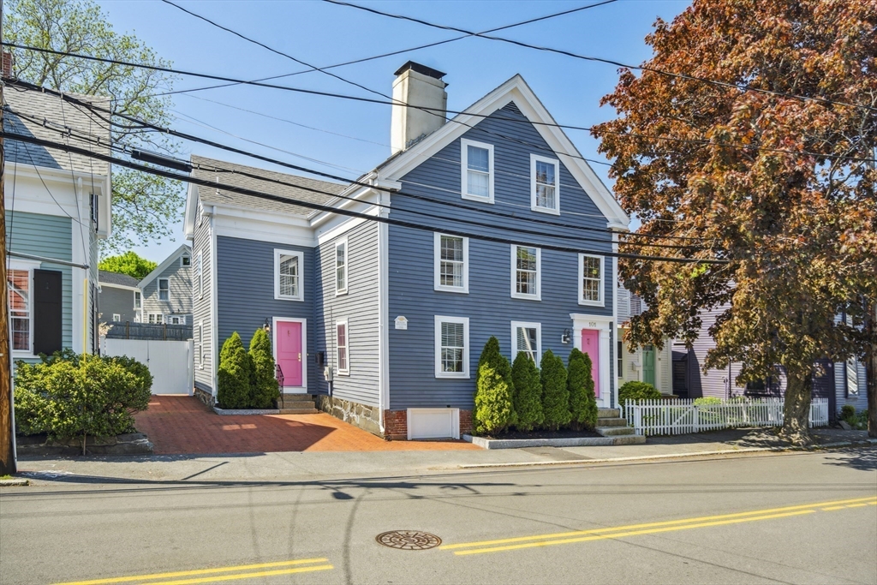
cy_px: 292
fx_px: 560
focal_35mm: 23
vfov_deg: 55.1
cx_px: 438
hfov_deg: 76.1
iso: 160
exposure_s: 1/100
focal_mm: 23
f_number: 8
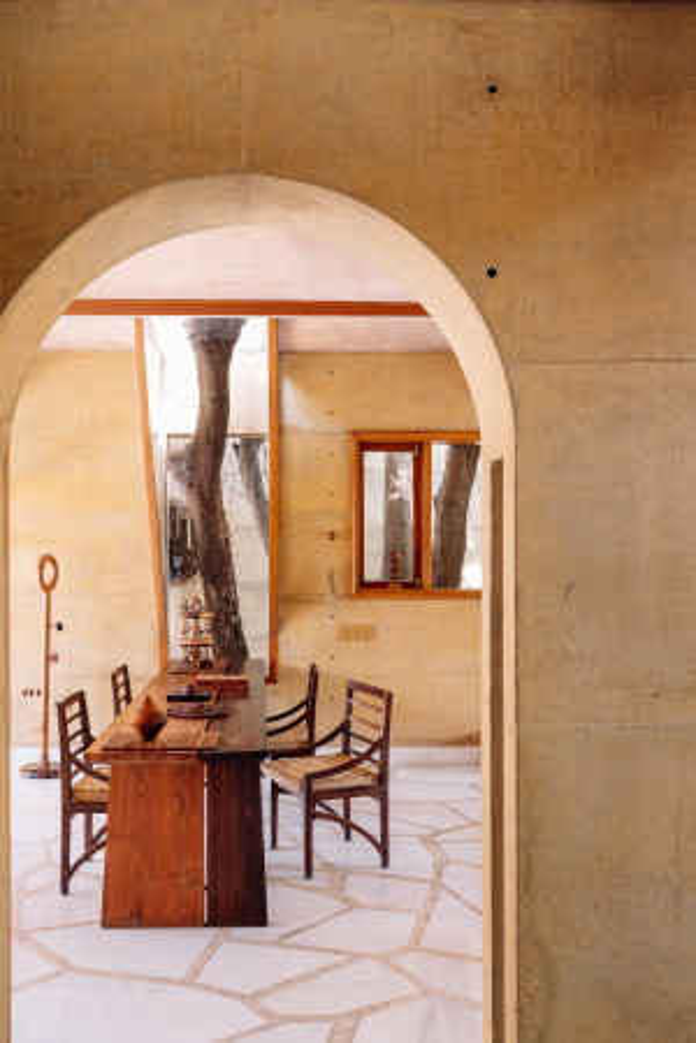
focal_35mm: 30
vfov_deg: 61.9
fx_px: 870
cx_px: 348
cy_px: 522
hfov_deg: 43.6
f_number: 8
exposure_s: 1/1.25
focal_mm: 30
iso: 100
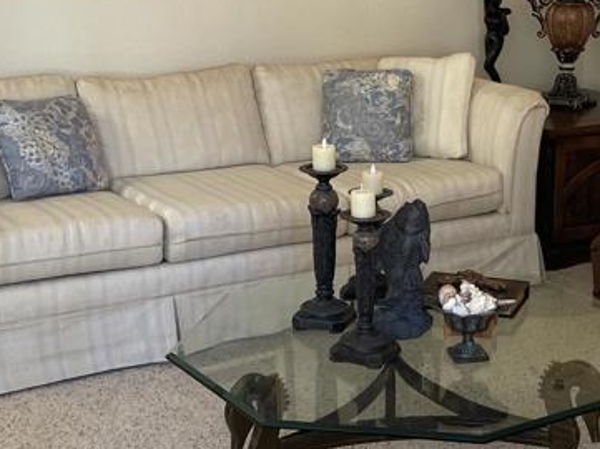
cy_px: 216
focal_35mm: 71
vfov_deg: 20.7
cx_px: 391
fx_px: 1229
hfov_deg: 27.3
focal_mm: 5.1
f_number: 1.6
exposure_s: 1/120
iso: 125
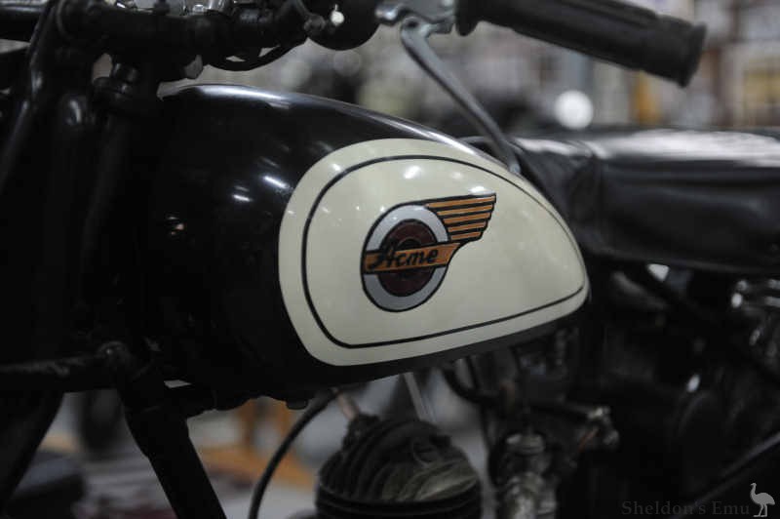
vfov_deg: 19.4
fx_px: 1515
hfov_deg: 28.9
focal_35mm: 70
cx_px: 390
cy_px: 260
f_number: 2.8
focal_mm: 70
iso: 1250
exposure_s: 1/80
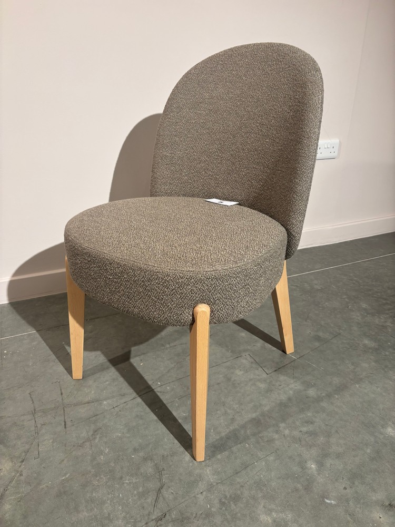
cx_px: 198
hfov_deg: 53.1
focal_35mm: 26
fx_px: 396
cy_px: 264
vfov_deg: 67.3
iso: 64
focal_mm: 5.96
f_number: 1.6
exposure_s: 1/50
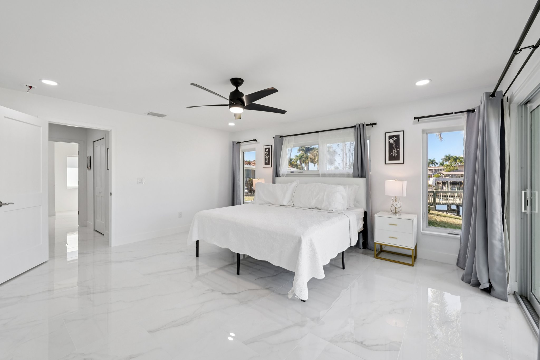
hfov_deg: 104.3
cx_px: 270
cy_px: 180
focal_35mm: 14
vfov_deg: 81.2
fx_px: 210
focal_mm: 14
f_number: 8
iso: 400
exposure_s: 1/100
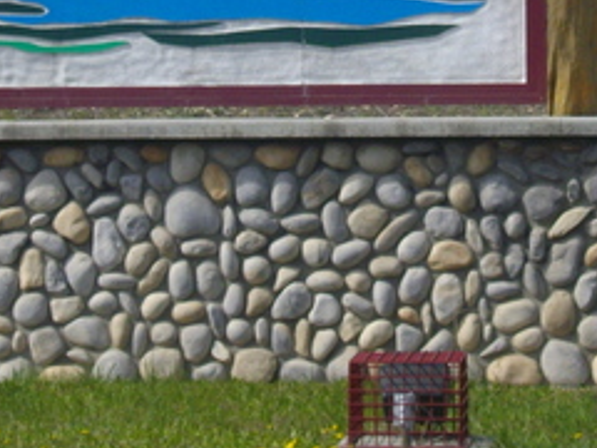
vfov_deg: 8.5
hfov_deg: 11.4
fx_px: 2984
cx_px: 289
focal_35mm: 173
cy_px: -132
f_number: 7.6
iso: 100
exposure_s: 1/250
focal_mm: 10.7
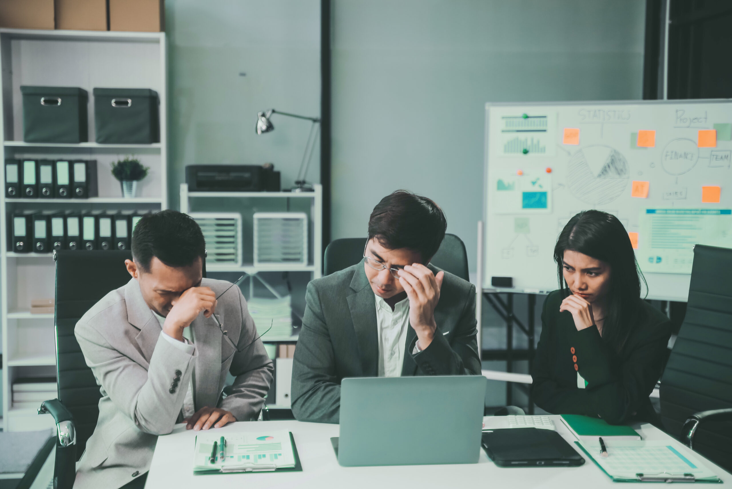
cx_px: 366
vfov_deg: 13.7
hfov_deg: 20.4
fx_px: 2034
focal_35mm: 100
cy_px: 244
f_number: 3.5
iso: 640
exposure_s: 1/160
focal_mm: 100
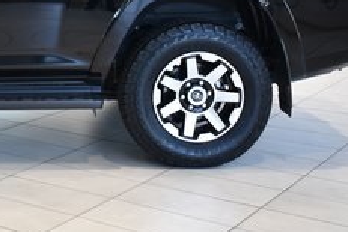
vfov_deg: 15.9
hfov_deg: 23.1
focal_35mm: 83
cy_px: -29
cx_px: -32
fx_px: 802
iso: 125
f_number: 3.8
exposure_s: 1/30
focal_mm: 20
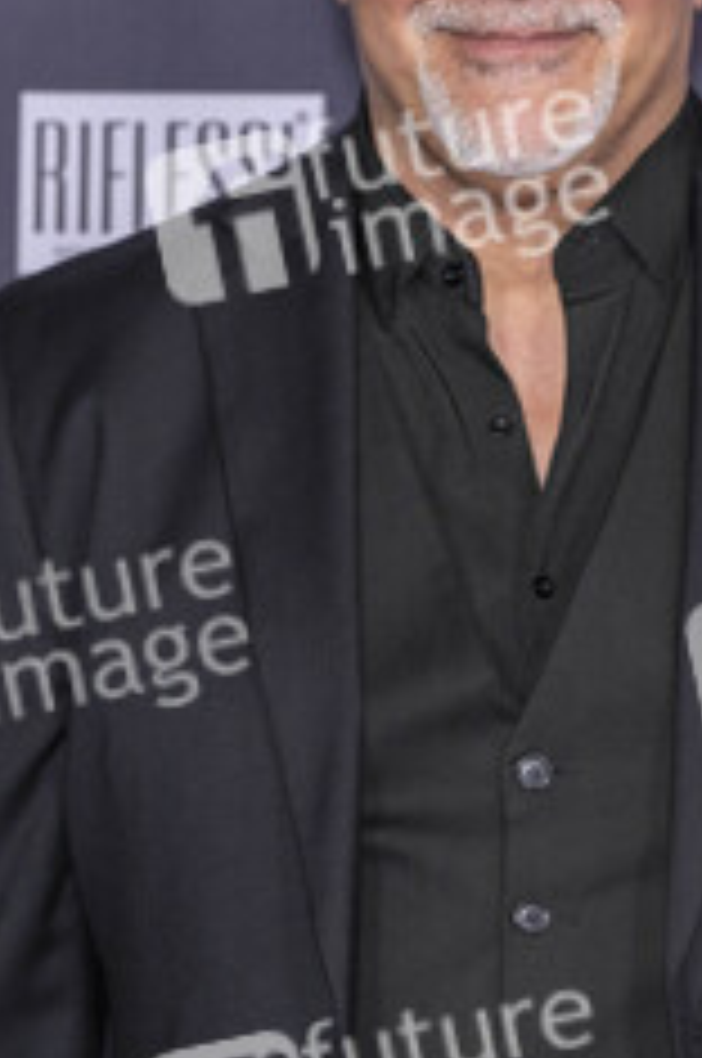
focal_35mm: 155
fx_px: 4547
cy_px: 423
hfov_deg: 8.8
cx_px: 508
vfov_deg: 13.3
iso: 800
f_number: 5.6
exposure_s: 1/200
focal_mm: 91
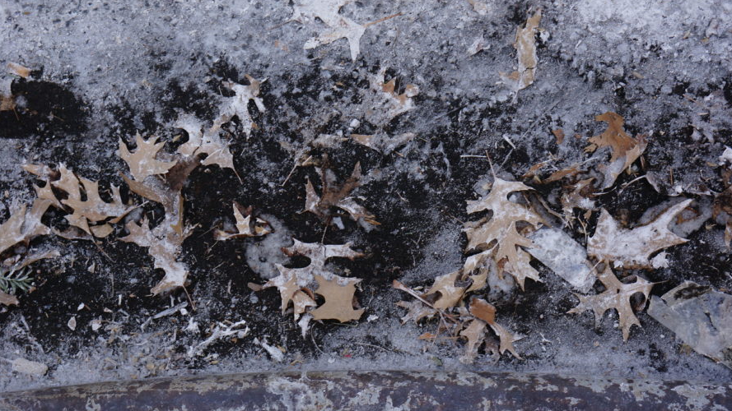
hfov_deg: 29.5
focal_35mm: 72
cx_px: 369
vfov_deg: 16.9
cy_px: 197
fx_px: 1388
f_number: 7.1
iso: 100
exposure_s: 1/80
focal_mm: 45
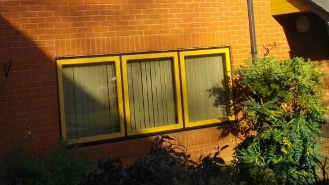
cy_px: 4
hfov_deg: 33.8
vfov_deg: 18.9
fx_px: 541
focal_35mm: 62
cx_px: 149
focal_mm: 5.7
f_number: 8.8
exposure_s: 1/80
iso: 100
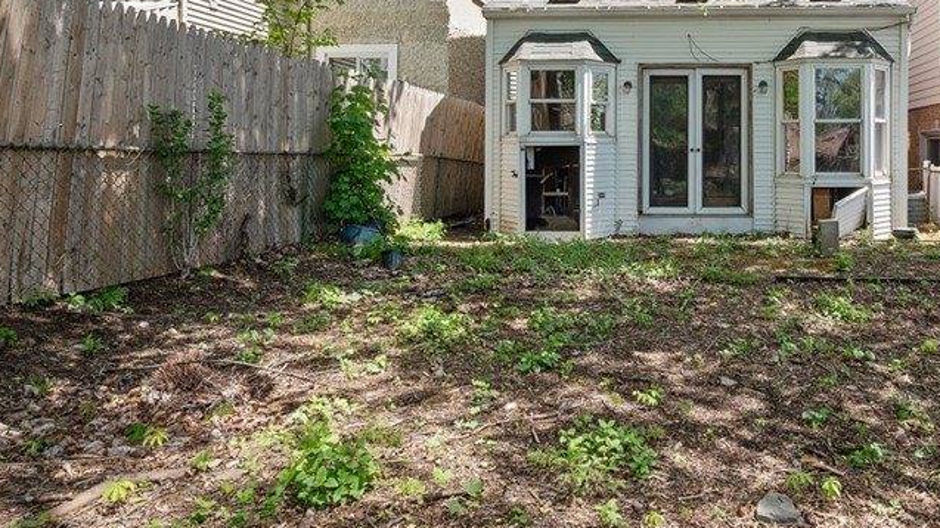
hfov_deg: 69.4
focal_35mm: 25
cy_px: 147
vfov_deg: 44.8
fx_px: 623
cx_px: 699
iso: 400
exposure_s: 1/125
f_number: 8
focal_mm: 14
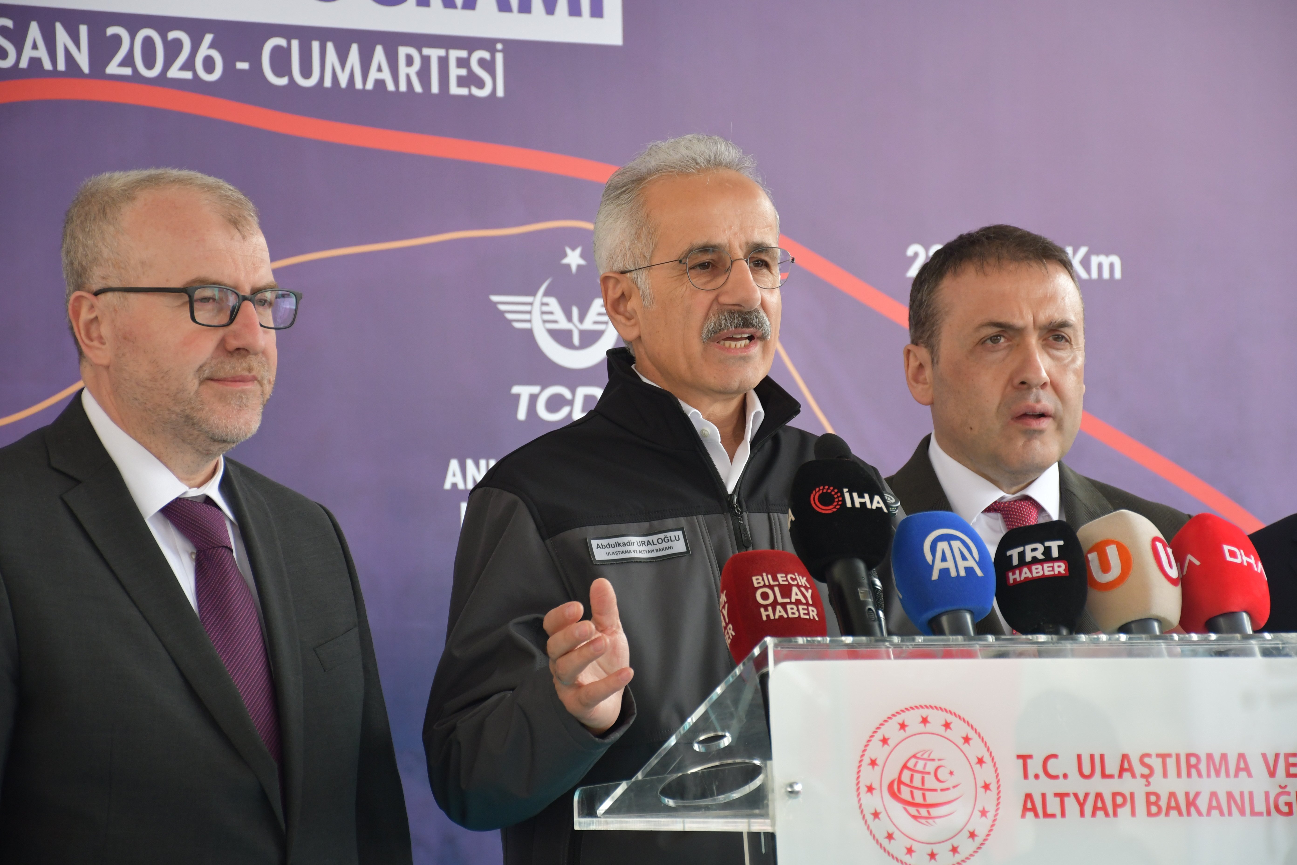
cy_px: 432
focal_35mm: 142
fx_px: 5116
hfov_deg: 14.4
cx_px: 648
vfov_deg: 9.7
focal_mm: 95
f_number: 5.3
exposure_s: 1/250
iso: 800
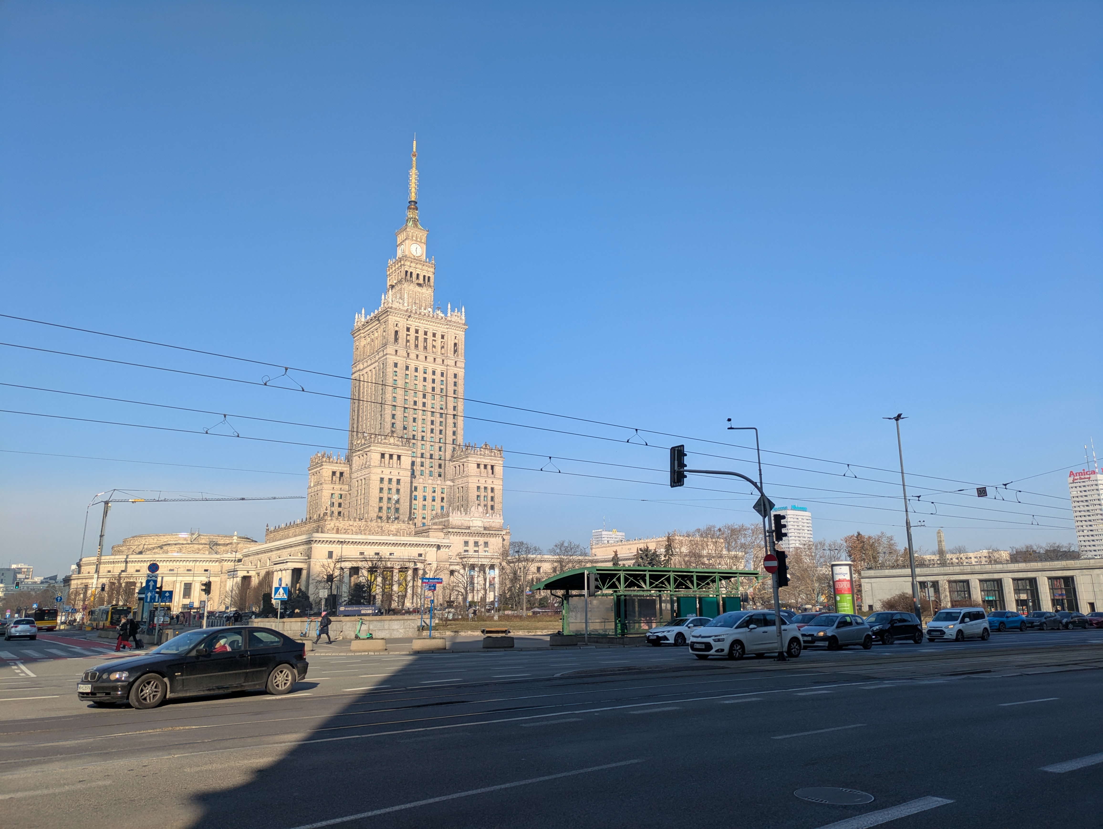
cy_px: 414
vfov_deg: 54.9
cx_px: 552
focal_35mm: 25
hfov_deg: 69.4
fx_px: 797
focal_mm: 5.43
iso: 52
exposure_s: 1/2370
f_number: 1.89
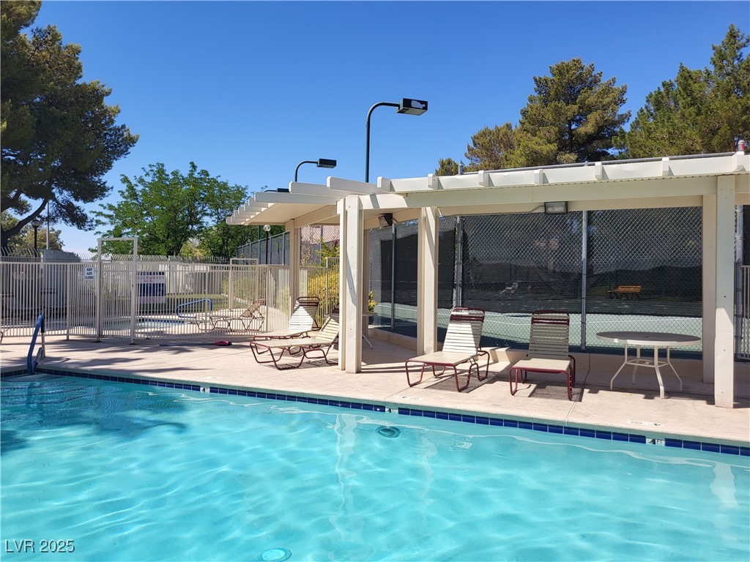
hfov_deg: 67.3
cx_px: 375
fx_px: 563
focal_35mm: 26
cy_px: 281
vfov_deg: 53.1
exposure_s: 1/2586
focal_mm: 5.4
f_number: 1.8
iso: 40
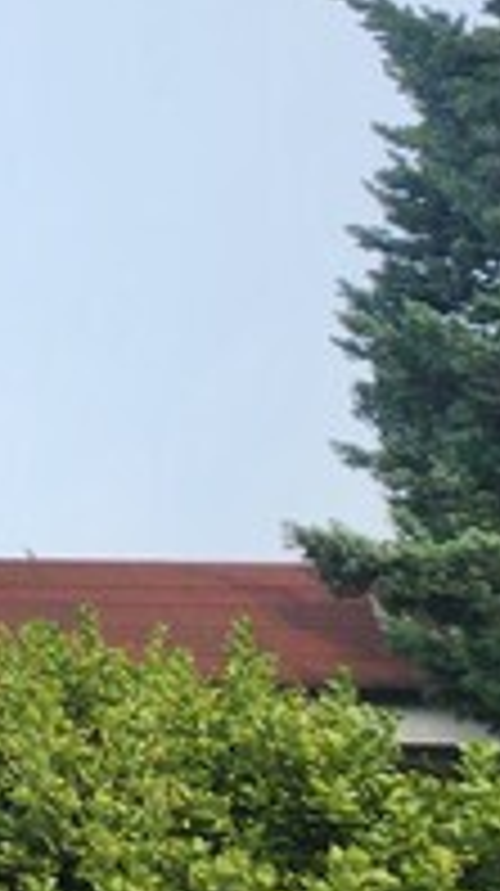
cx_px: -631
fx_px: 1016
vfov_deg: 47.3
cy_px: 410
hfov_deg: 16.2
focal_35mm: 43
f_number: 2.2
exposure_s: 1/947
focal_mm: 2.2
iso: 50
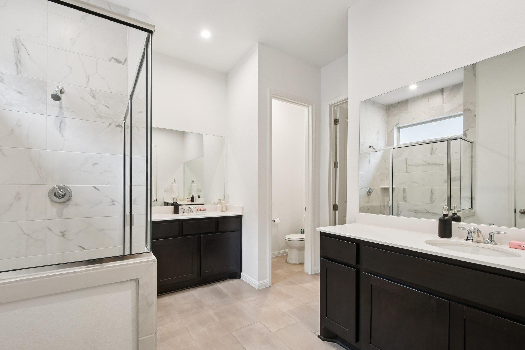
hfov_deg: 100.4
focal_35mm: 15
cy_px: 175
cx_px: 262
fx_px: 219
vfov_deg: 77.3
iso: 400
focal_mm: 10
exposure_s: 1/13
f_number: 8
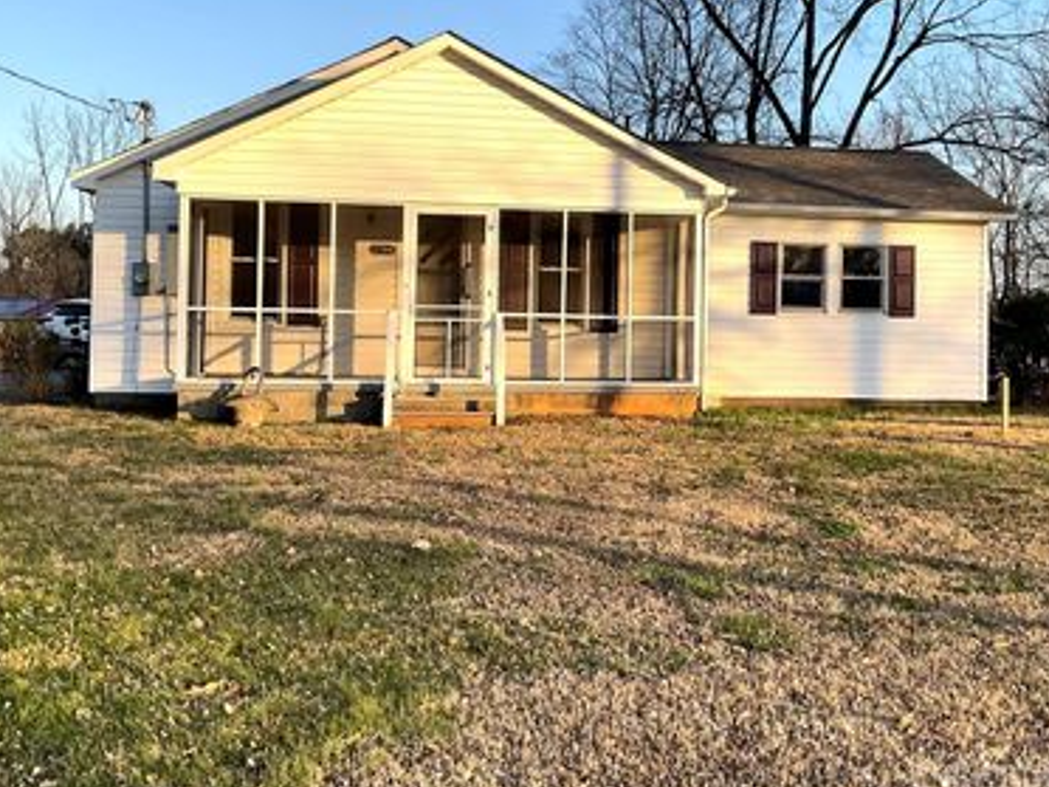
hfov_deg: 47.7
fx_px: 1182
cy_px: 309
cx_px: 595
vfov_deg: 36.7
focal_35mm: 39
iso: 16
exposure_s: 1/700
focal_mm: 3
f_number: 1.8
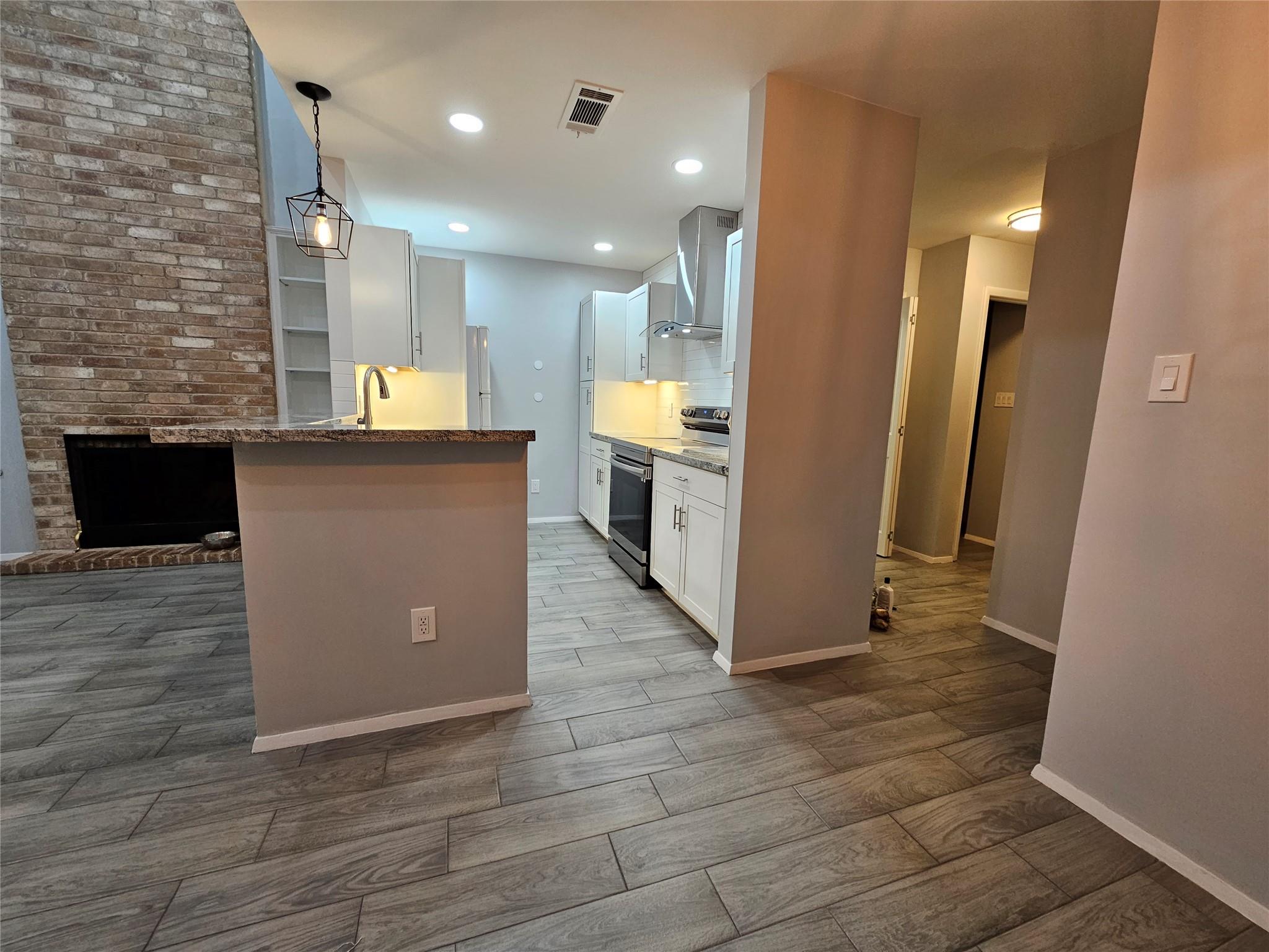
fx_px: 477
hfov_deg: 106.2
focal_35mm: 13
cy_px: 476
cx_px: 634
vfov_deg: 89.9
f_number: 2.2
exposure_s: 1/60
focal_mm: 2.2
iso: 160
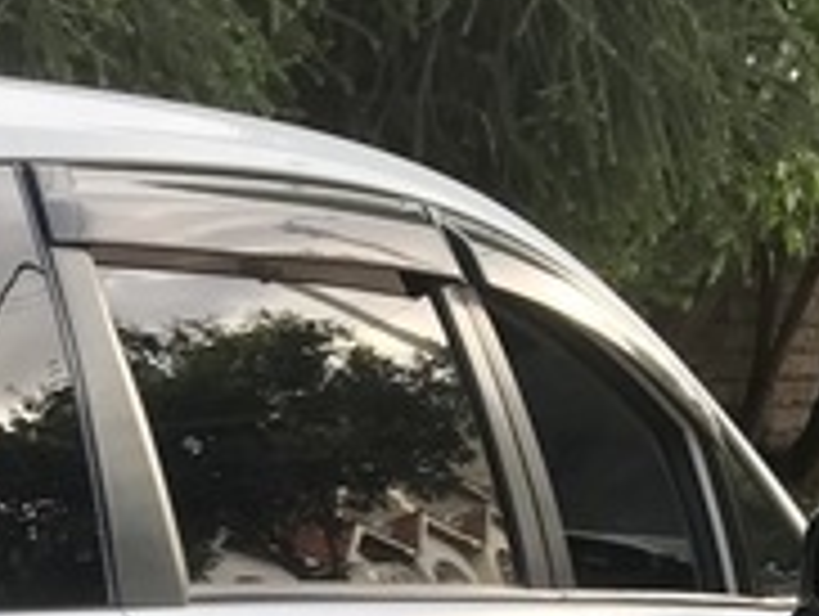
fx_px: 2914
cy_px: 953
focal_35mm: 123
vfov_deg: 11.5
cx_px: -320
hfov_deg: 15.1
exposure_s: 1/170
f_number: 1.8
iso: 20
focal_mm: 3.99
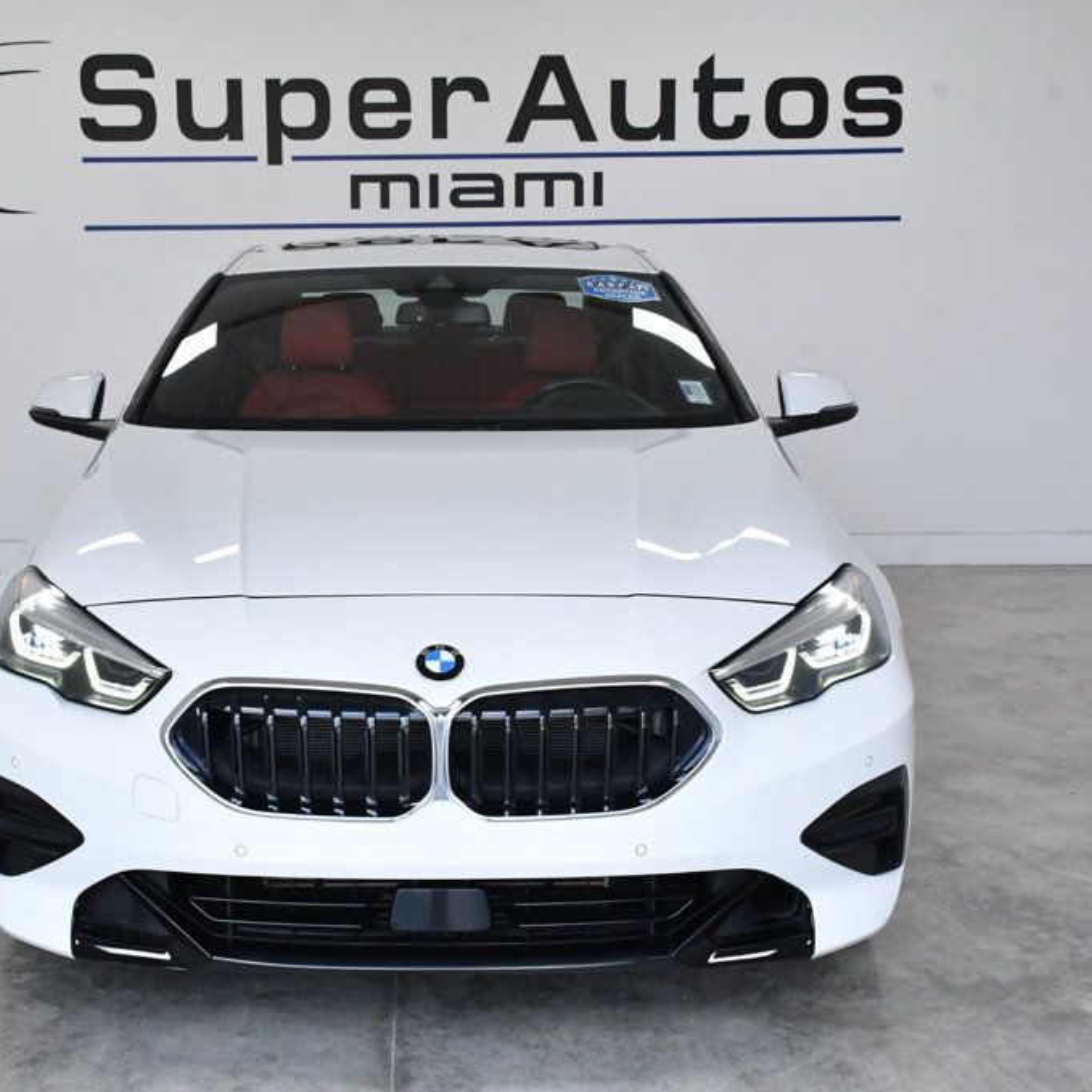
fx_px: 1785
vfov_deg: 34.0
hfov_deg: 33.9
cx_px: 449
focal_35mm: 50
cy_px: 545
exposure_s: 1/500
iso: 2500
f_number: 11
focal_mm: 26
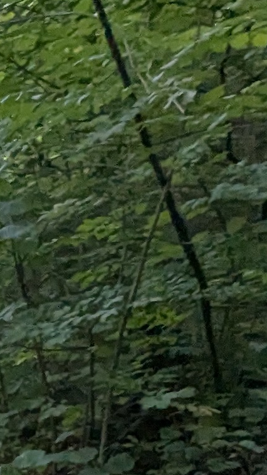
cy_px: 673
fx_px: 1184
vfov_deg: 20.1
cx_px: -684
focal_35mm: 94
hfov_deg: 8.8
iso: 86
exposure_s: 1/119
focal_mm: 2.35
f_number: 2.2
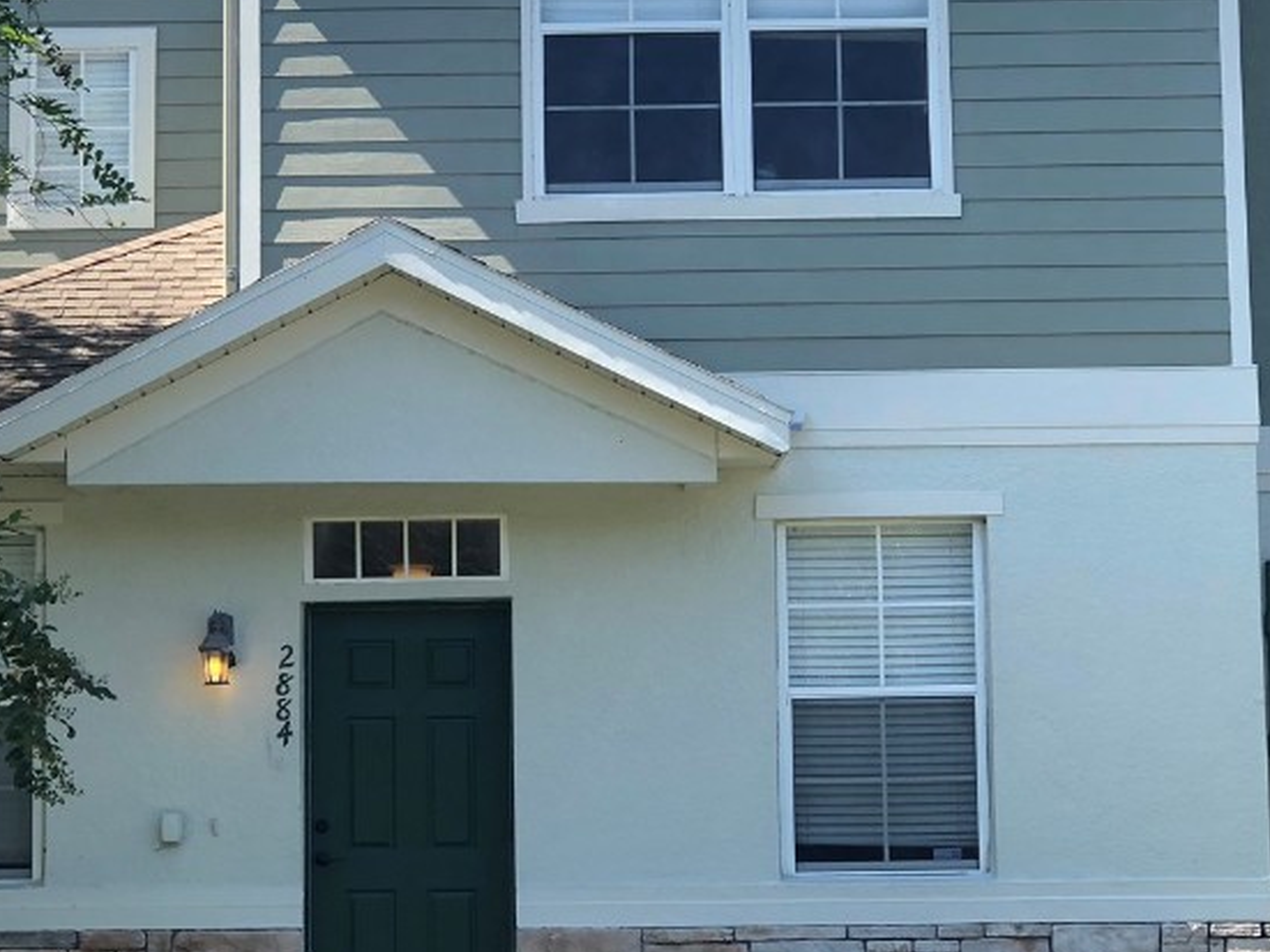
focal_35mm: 106
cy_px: 320
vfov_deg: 13.9
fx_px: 3888
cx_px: 500
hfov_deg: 18.5
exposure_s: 1/281
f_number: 2.8
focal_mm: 6.6
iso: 20
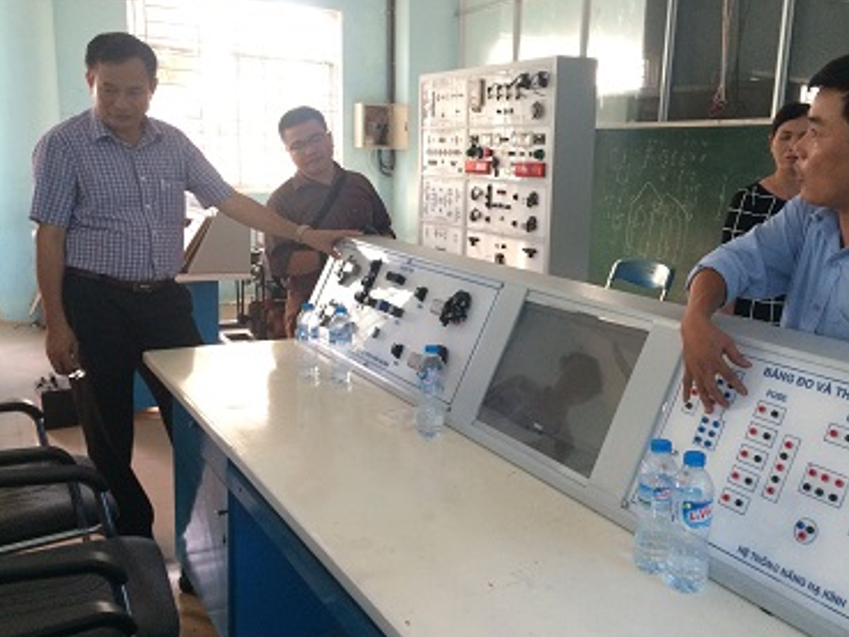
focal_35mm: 33
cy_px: 314
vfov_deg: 43.0
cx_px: 474
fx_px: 810
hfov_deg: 55.2
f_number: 2.2
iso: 160
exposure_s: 1/30
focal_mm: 4.15
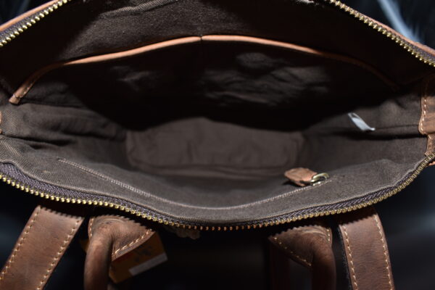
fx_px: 326
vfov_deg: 47.9
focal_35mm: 27
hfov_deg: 67.4
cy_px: 145
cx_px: 218
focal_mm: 18
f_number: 8
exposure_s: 1/60
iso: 100
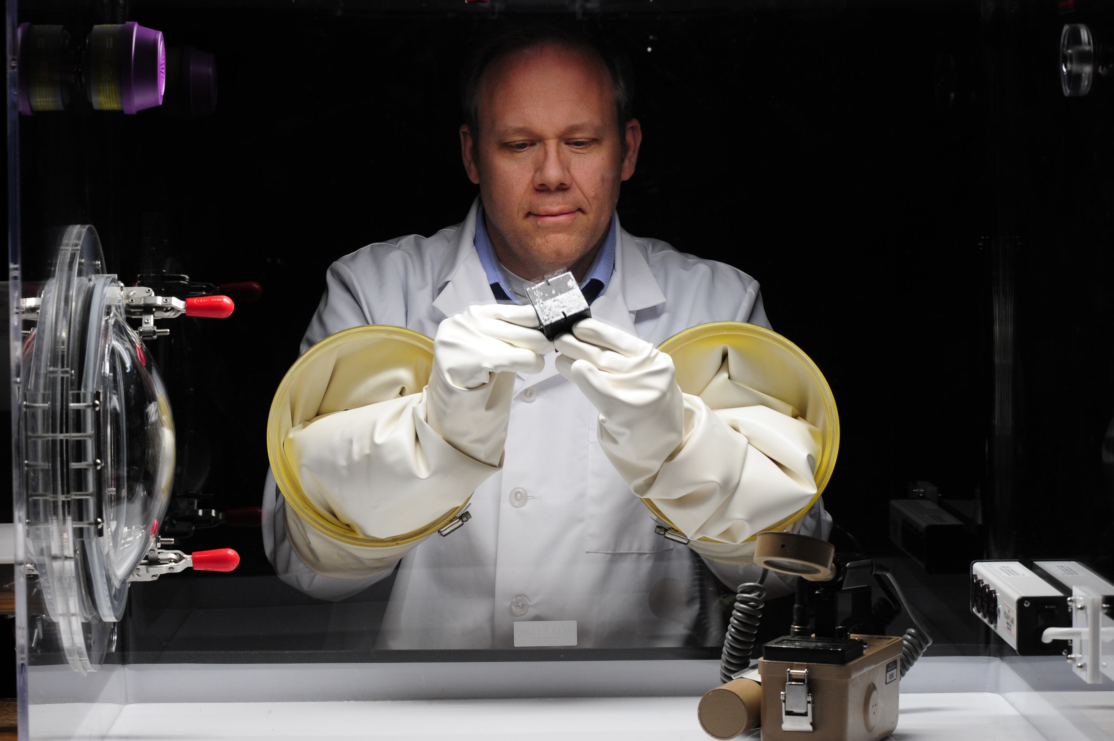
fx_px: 3278
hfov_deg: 19.3
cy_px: 372
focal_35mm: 106
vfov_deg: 12.9
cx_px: 559
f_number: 11
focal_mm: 105
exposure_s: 1/20
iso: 1600
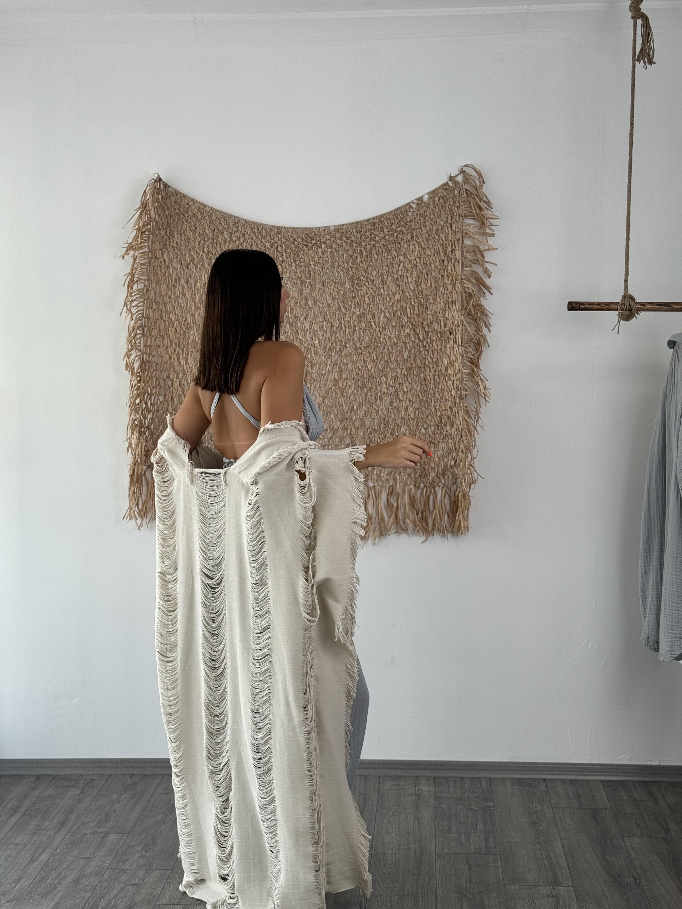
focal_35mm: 48
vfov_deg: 39.7
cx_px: 341
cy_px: 454
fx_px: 1261
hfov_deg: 30.3
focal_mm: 6.76
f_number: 1.78
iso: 50
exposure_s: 1/147
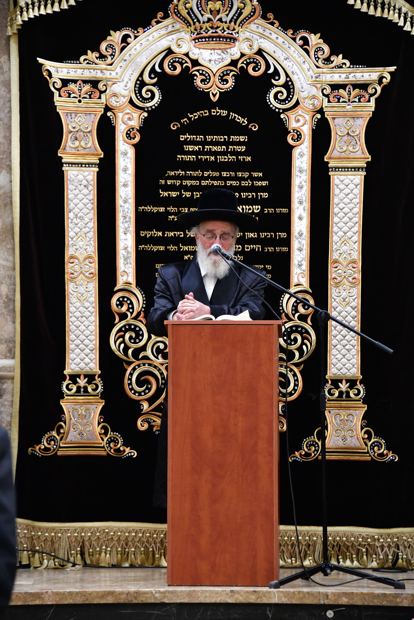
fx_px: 2760
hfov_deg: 8.6
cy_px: 310
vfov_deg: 12.8
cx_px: 207
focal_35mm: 160
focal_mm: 160
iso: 3200
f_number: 5.6
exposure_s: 1/100
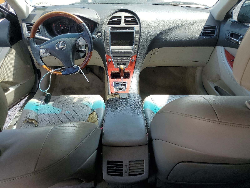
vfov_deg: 53.1
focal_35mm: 26
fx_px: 188
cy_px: 94
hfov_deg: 67.3
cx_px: 125
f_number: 1.5
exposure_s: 1/625
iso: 50
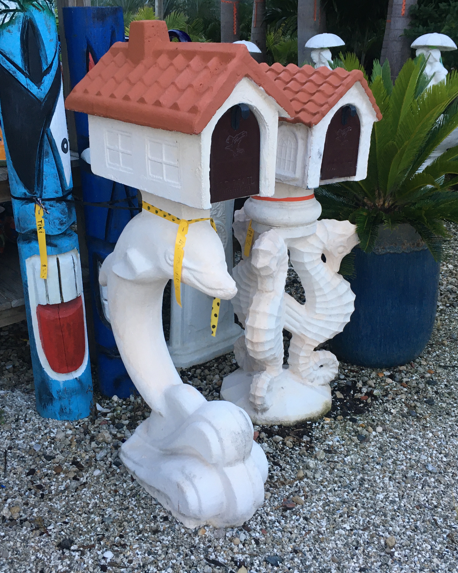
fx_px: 644
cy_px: 287
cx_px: 229
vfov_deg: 47.9
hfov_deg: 39.2
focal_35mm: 38
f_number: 2.2
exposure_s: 1/30
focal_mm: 4.15
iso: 64
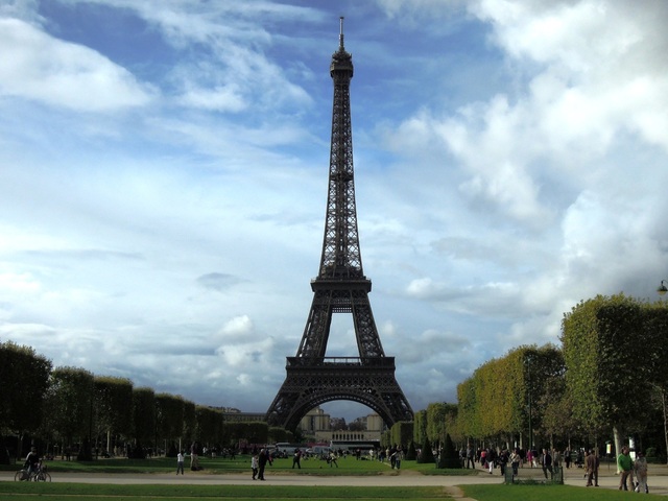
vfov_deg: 29.1
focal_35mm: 50
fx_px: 965
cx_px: 334
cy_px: 250
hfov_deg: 38.2
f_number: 6.6
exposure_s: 1/1600
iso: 160
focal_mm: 9
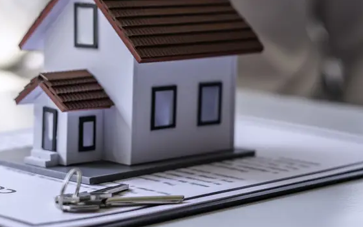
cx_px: 172
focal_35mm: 109
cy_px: 21
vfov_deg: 11.9
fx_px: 1079
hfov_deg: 19.1
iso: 125
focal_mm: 50
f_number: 3.2
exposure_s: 1/250
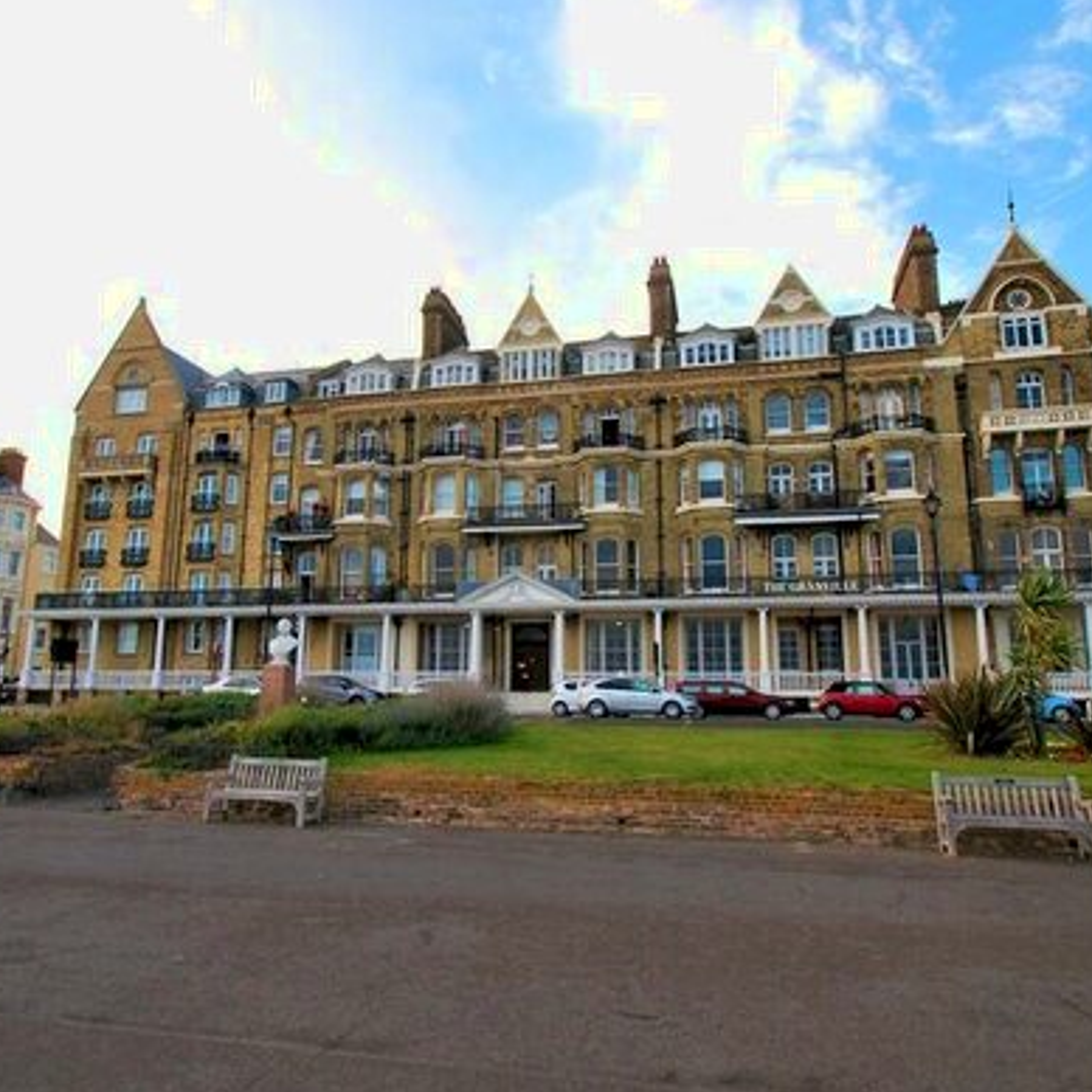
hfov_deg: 67.3
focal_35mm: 23
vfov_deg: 67.3
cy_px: 546
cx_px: 538
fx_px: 821
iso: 200
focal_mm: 10
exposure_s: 1/60
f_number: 8
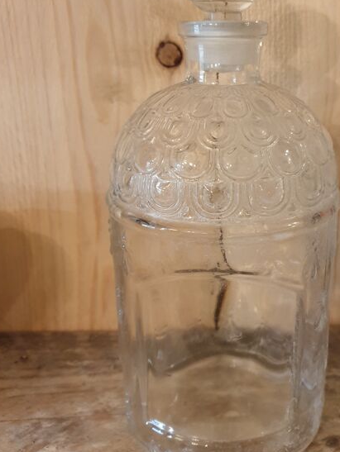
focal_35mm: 38
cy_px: 190
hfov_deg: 37.4
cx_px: 224
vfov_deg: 48.8
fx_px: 497
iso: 250
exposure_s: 1/17
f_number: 1.5
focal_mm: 4.3
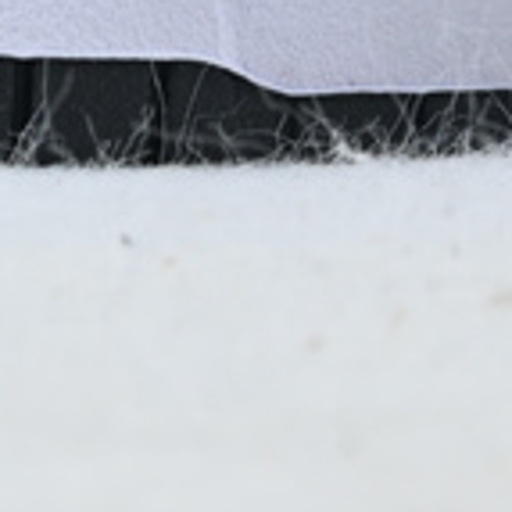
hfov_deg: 4.4
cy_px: -587
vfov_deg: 4.4
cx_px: 952
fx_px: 6602
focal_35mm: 395
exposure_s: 1/15
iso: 100
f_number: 10
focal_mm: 37
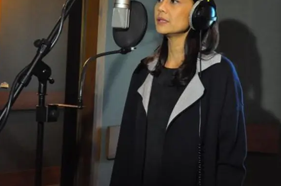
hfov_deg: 30.9
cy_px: 68
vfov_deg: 20.8
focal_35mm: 65
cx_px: 169
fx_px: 507
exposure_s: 1/50
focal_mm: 32
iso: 3200
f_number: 4
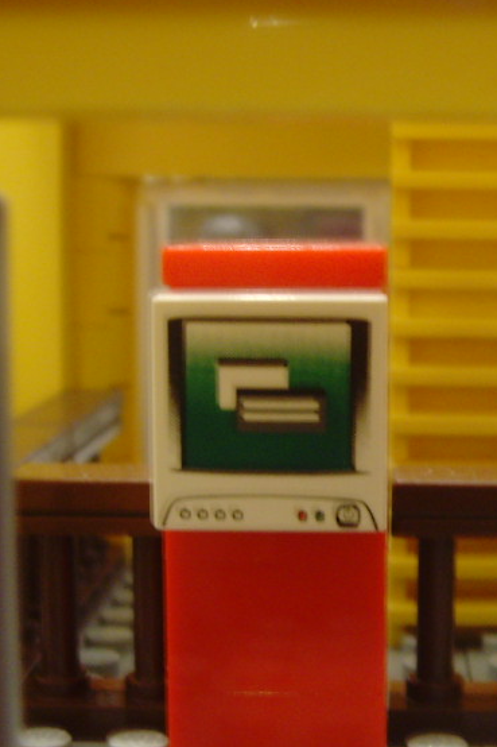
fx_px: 1554
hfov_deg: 18.1
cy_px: 392
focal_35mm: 75
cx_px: 365
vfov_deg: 27.0
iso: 200
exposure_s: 1/3
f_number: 3.5
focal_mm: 6.6
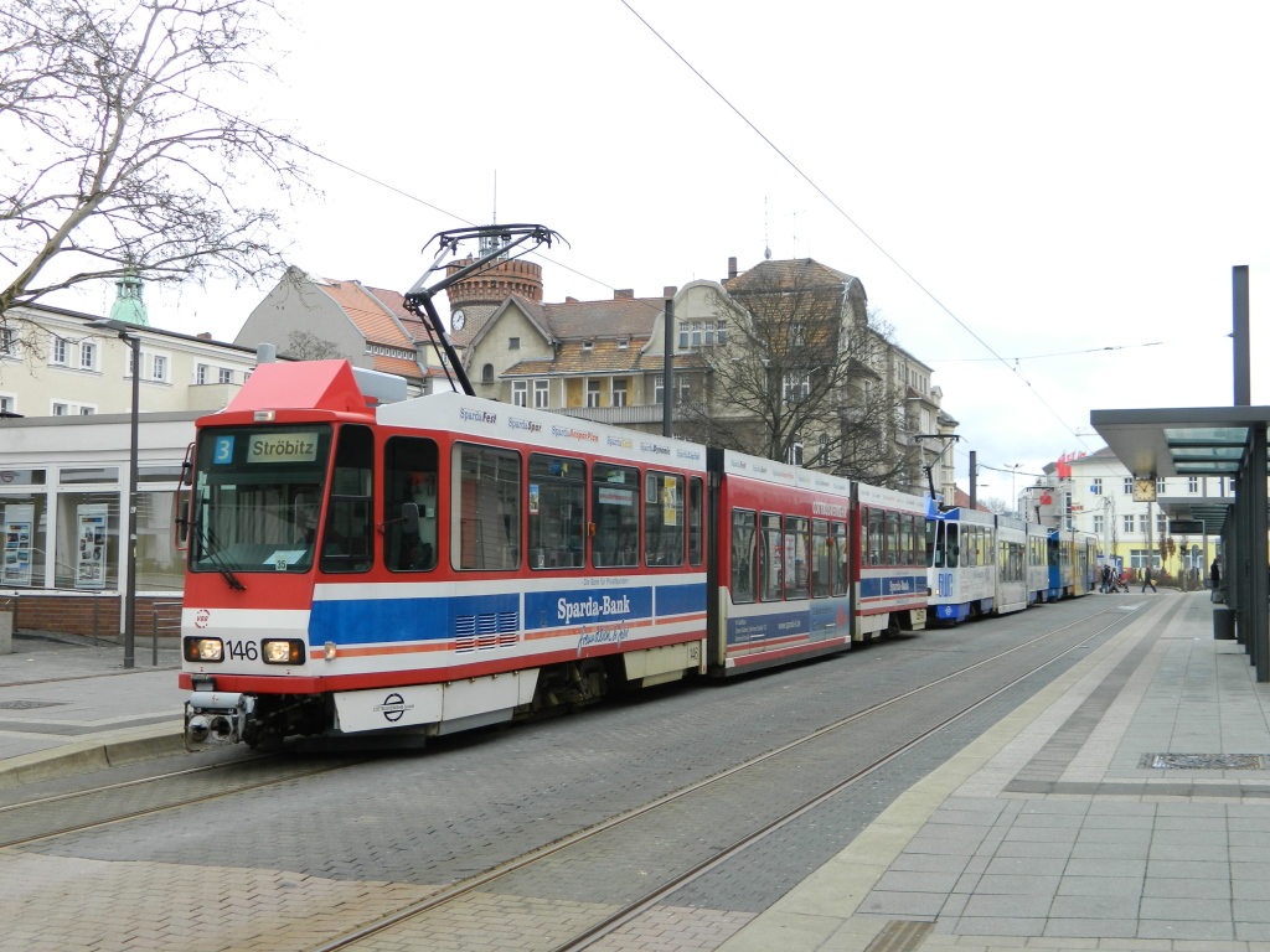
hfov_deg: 45.8
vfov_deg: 35.1
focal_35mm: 41
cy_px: 476
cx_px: 635
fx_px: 1504
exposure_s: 1/100
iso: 80
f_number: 3.5
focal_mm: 7.3
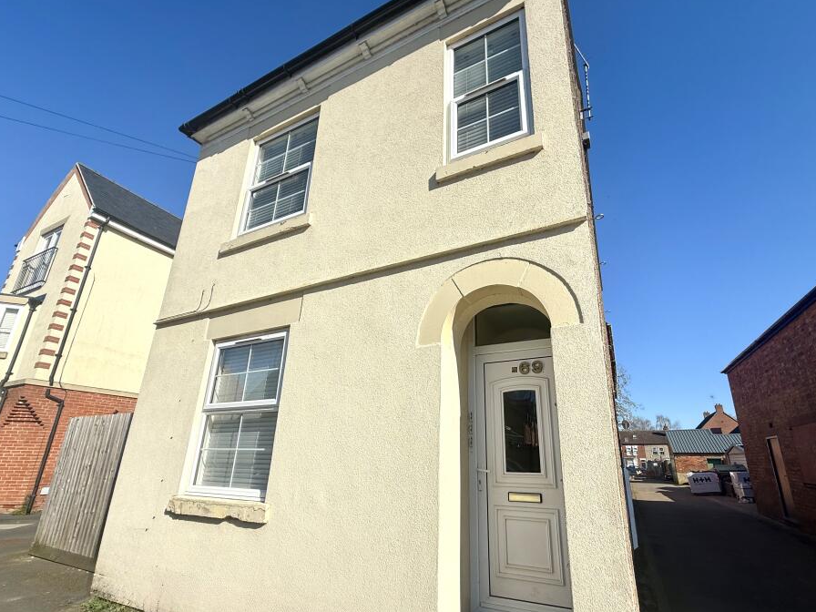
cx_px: 444
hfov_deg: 94.3
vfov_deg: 77.8
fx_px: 377
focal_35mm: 16
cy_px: 344
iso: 50
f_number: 2.2
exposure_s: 1/1795
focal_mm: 2.22
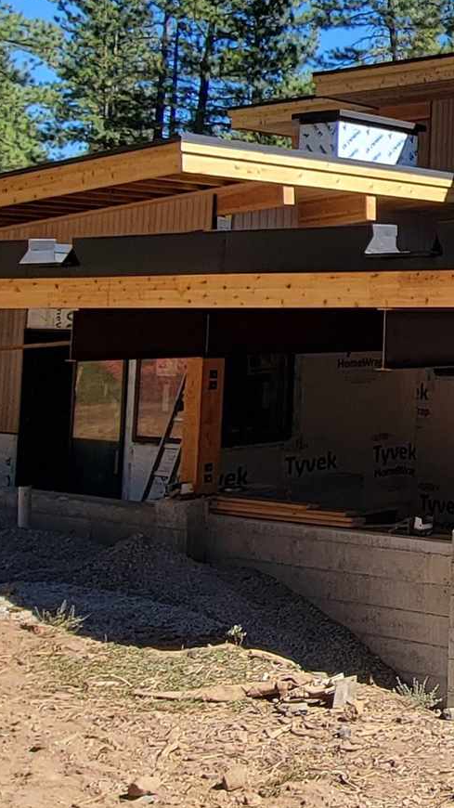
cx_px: 856
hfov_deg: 18.1
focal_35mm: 50
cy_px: 225
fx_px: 1071
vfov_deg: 40.4
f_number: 2.2
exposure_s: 1/684
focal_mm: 2.2
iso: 50
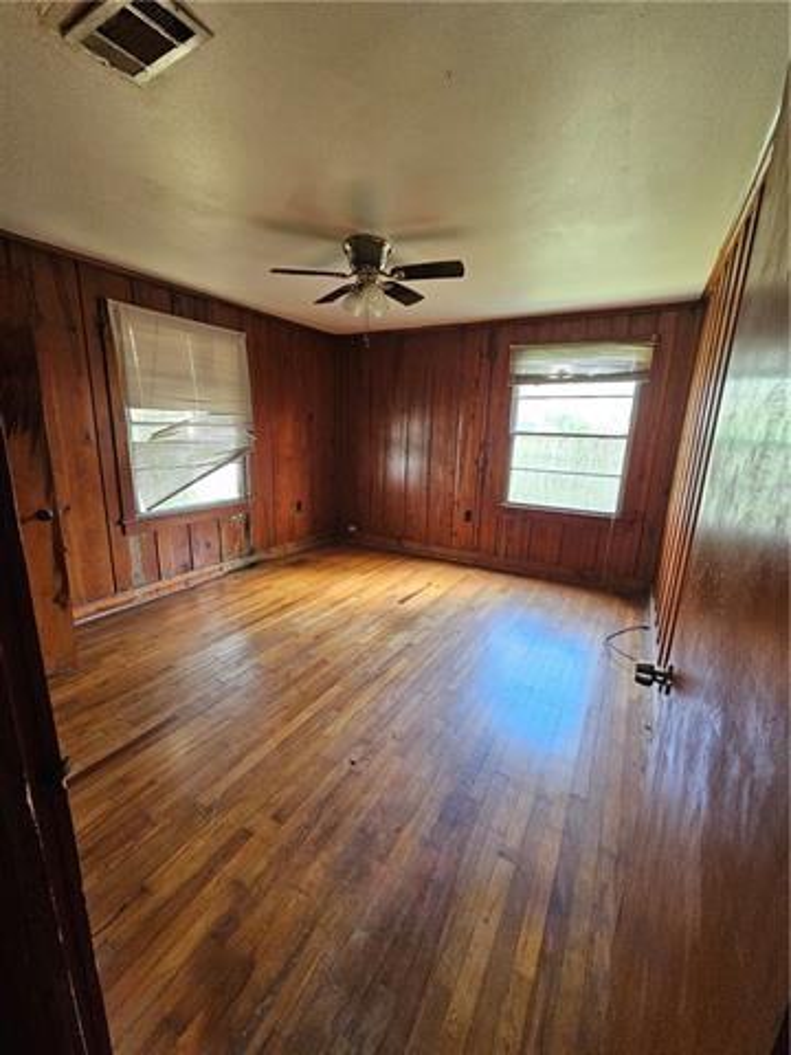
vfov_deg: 106.2
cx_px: 396
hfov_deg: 89.9
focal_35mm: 13
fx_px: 396
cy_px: 528
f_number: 2.2
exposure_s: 1/77
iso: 400
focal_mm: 2.2
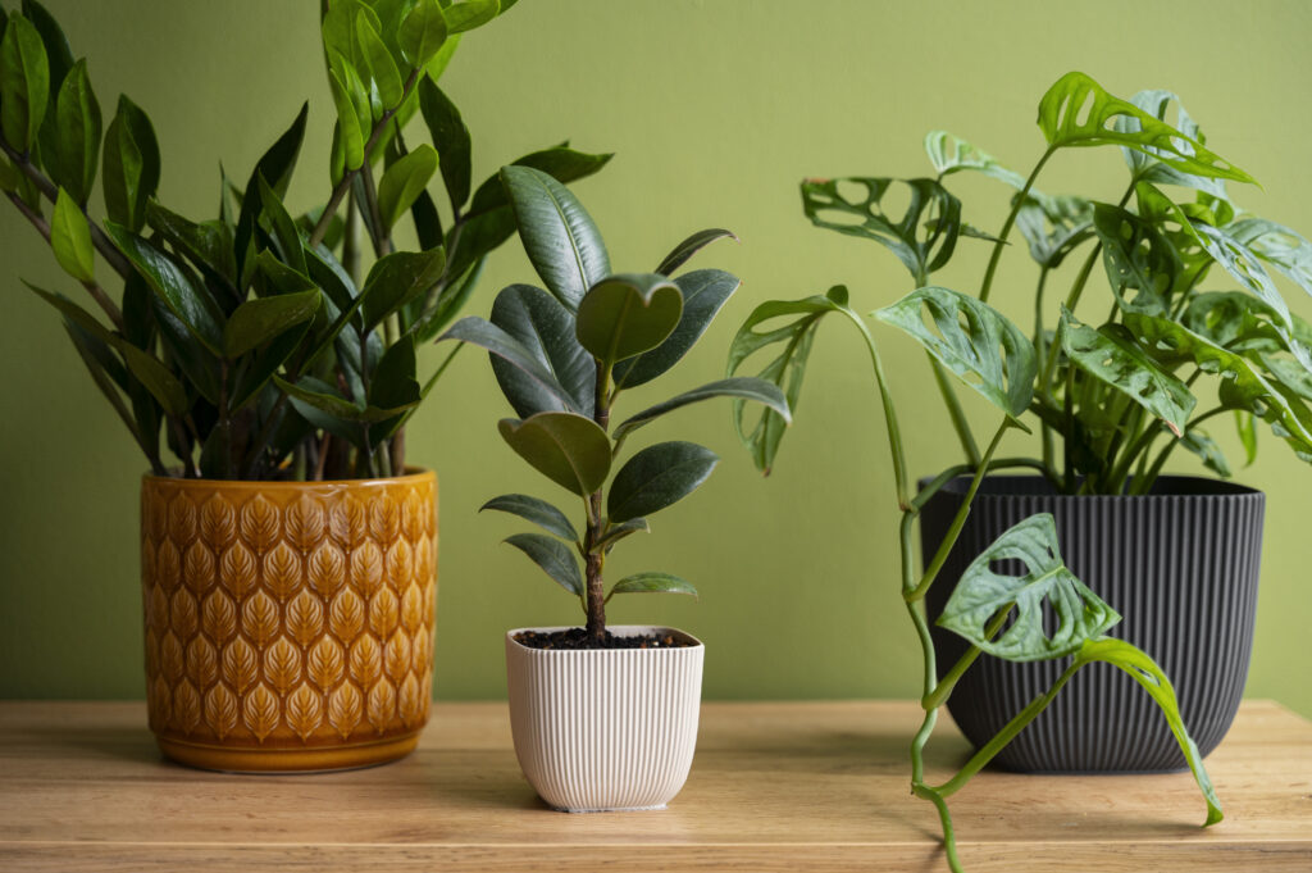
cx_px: 656
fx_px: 2185
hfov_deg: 33.4
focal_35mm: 60
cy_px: 436
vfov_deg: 22.6
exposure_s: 1/250
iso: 800
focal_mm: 60
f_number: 2.8
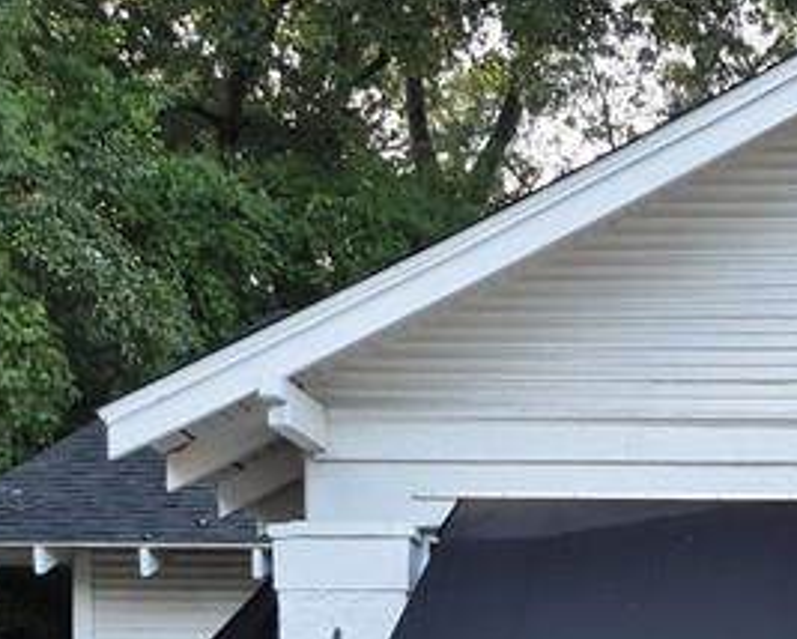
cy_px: 1033
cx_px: 955
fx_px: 2030
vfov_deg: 16.0
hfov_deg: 20.7
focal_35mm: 86
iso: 40
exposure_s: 1/180
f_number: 1.8
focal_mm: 5.4
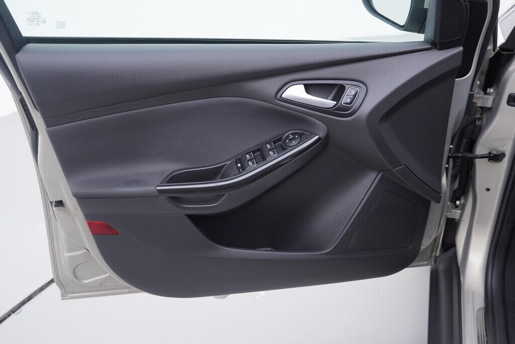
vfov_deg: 36.9
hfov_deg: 53.1
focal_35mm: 36
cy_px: 172
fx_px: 515
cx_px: 258
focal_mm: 24
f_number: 3.2
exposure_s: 1/50
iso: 125
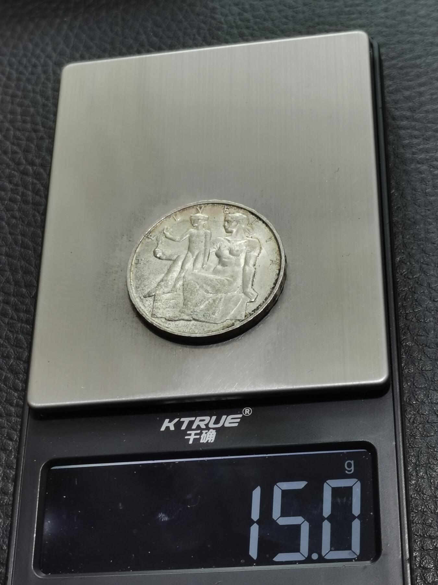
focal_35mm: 73
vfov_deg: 26.7
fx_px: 1232
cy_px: 292
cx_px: 219
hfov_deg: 20.2
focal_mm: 5.58
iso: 50
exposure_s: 1/100
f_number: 1.8
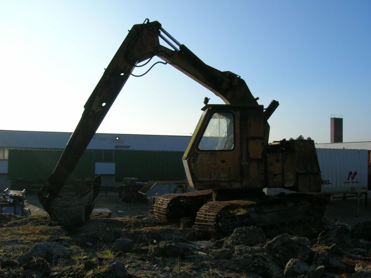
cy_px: 139
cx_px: 186
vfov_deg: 41.8
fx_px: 364
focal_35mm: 34
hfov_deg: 54.0
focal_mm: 5.7
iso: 50
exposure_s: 1/436
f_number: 4.9
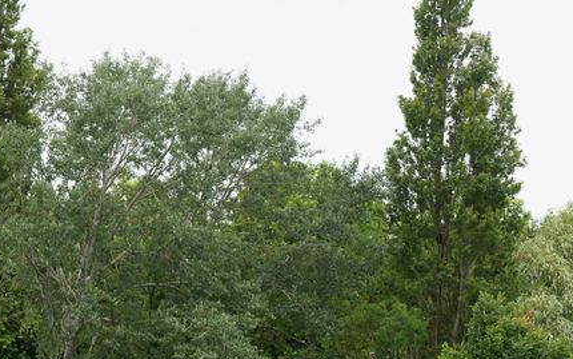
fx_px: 3030
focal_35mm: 194
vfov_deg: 6.8
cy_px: 307
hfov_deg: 10.6
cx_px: 686
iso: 400
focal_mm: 78
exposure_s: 1/200
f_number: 6.3
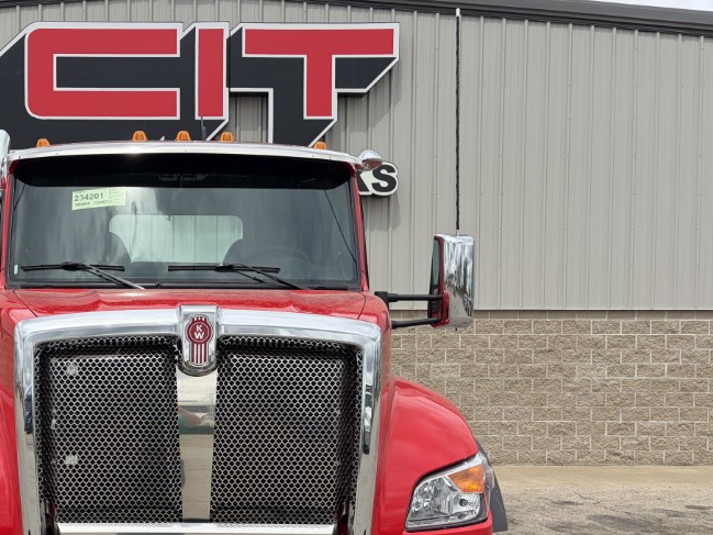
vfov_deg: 34.7
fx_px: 845
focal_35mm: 41
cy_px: 376
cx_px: 163
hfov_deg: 44.0
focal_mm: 5.96
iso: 50
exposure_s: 1/2364
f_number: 1.6
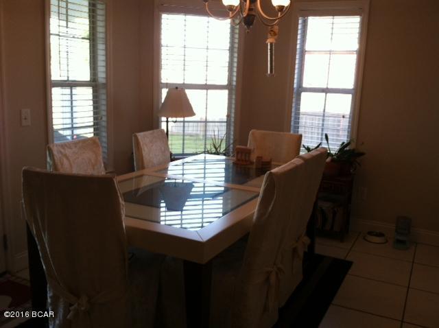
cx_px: 220
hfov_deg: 52.7
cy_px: 164
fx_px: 443
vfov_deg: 40.6
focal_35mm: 35
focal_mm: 3.85
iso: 80
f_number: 2.8
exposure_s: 1/40
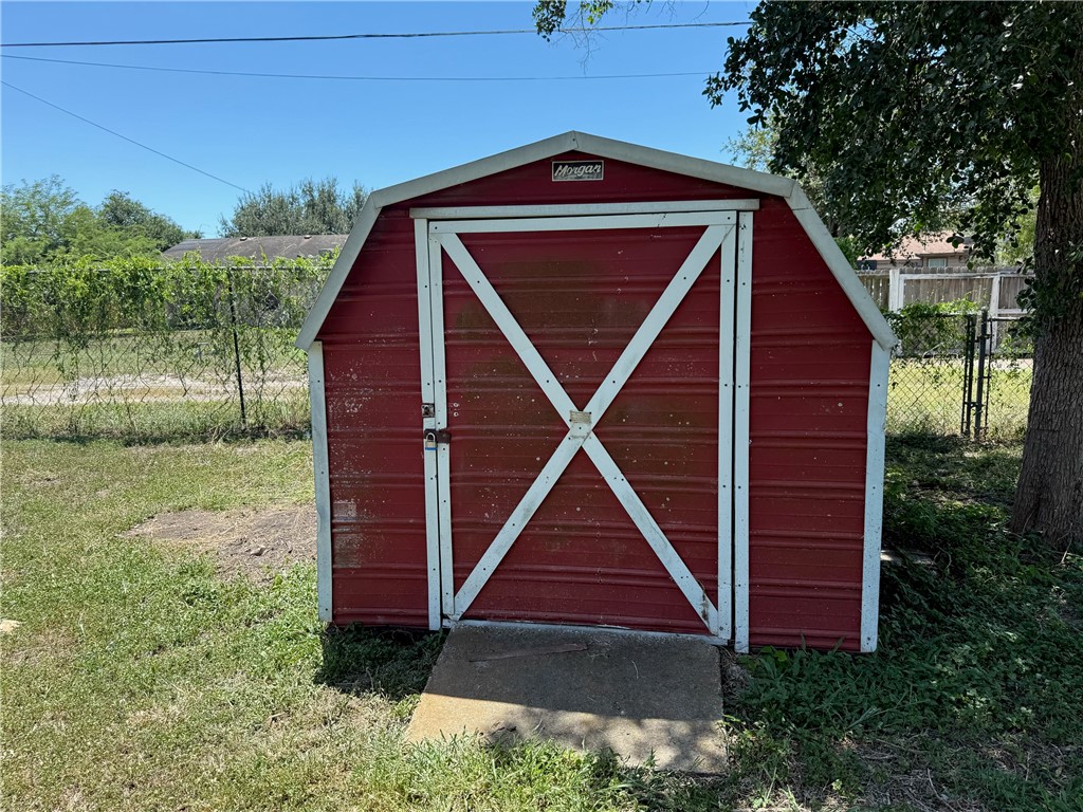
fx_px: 751
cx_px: 542
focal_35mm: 24
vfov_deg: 56.8
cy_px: 406
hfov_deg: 71.6
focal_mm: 6.76
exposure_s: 1/1653
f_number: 1.78
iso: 80
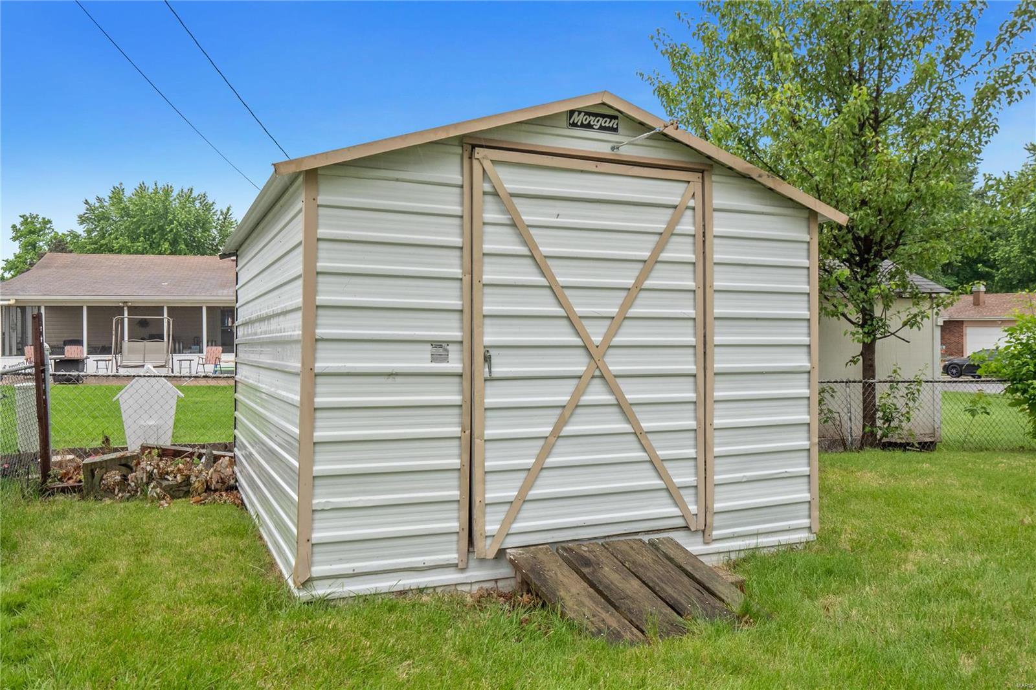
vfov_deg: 46.4
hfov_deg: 65.5
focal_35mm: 28
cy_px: 345
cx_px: 518
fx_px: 806
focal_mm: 14
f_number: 8
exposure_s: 1/100
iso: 400
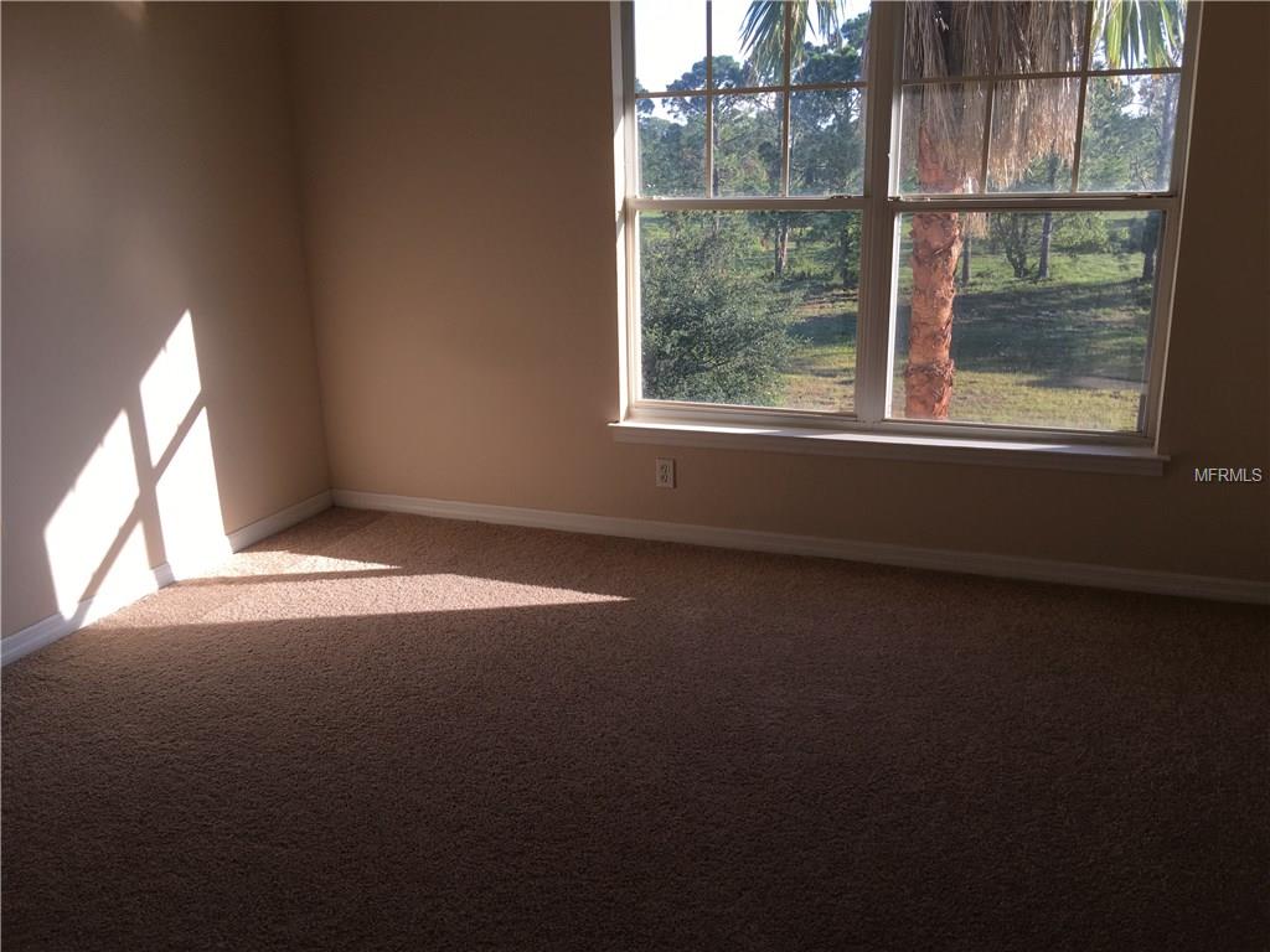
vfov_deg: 48.2
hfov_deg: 61.7
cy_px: 476
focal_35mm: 29
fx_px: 1064
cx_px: 635
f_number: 2.2
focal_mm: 4.15
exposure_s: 1/286
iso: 25
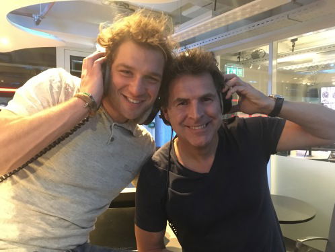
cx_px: 168
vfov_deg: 48.3
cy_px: 126
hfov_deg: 61.6
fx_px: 281
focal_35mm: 29
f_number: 2.2
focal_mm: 4.15
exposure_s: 1/17
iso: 800
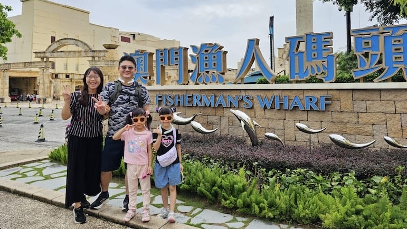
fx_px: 281
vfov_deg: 43.6
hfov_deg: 71.9
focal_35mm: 26
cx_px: 202
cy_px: 72
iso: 10
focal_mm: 6.3
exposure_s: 1/476
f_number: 1.7
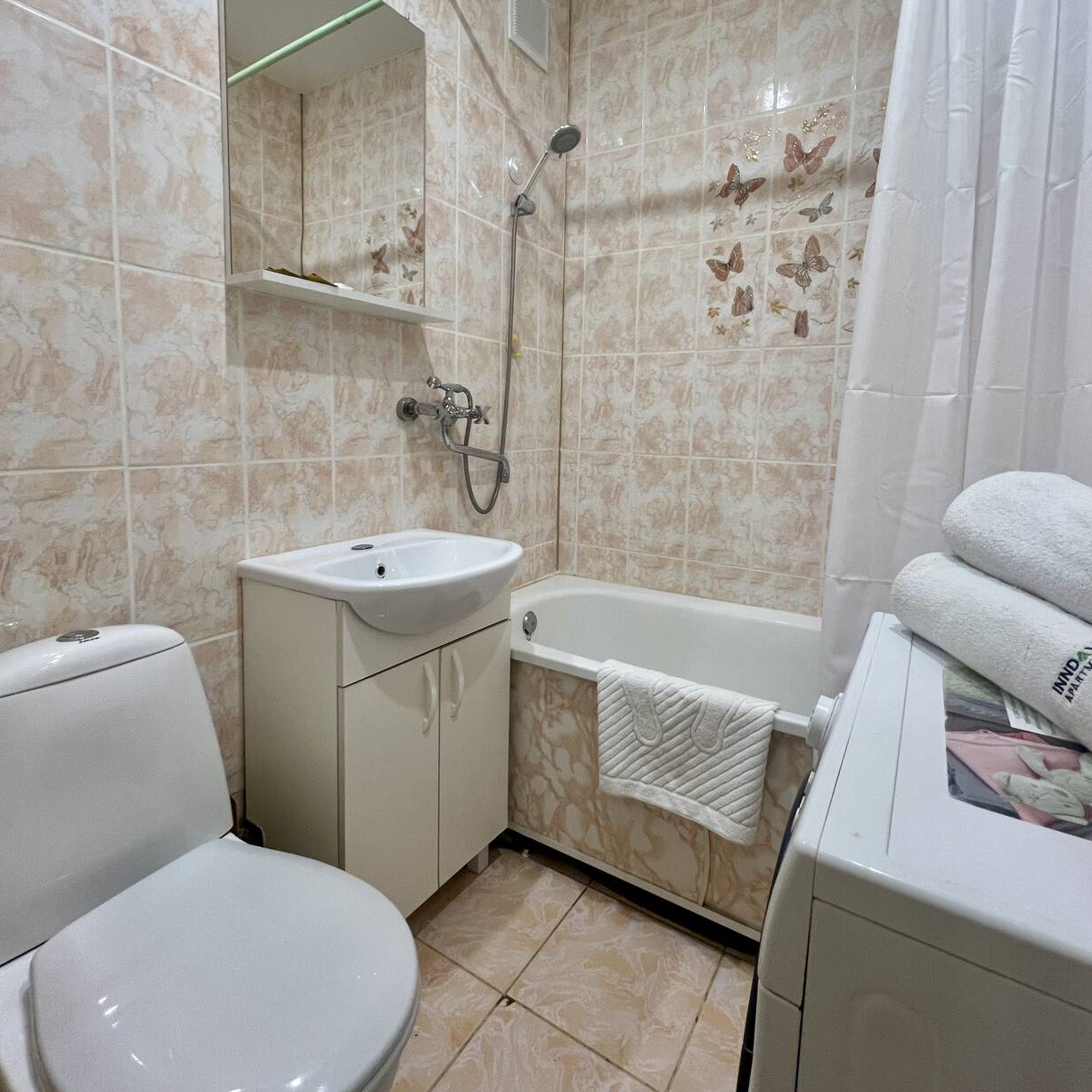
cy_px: 481
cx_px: 561
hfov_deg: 87.4
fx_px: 571
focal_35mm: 16
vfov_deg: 87.0
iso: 160
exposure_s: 1/50
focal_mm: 1.57
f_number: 1.8
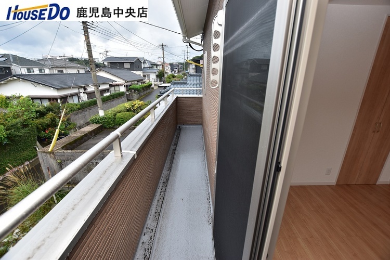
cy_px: 130
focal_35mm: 15
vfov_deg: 77.3
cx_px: 195
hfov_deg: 100.4
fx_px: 162
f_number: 5
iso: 160
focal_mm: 10
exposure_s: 1/200
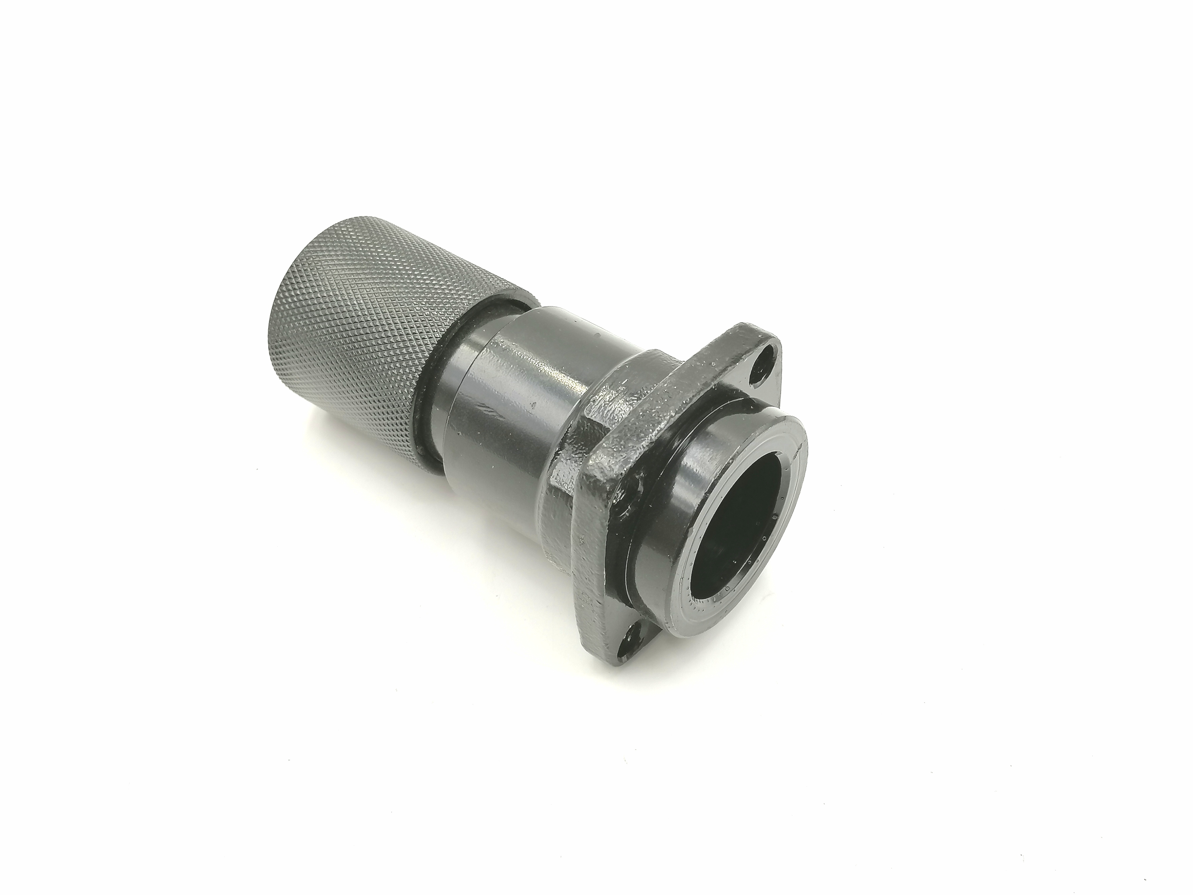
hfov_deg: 49.0
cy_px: 448
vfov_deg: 37.7
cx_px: 596
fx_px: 1310
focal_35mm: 38
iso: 64
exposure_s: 1/100
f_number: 1.8
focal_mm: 5.3
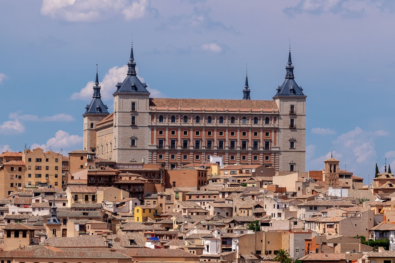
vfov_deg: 7.6
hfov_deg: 11.4
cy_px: 132
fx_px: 1975
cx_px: 198
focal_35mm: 180
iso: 100
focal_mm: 120
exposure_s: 1/640
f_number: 6.3
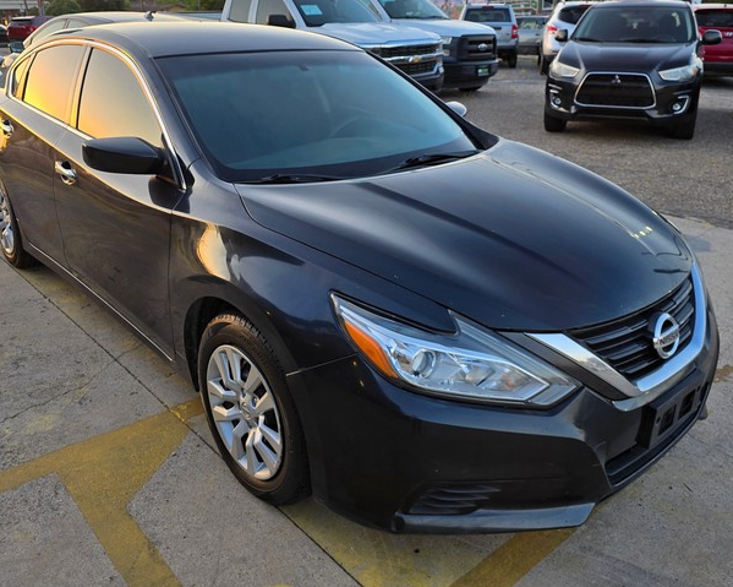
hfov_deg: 58.8
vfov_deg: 48.3
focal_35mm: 30
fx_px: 651
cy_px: 243
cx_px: 384
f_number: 1.7
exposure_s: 1/180
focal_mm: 6.3
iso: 25
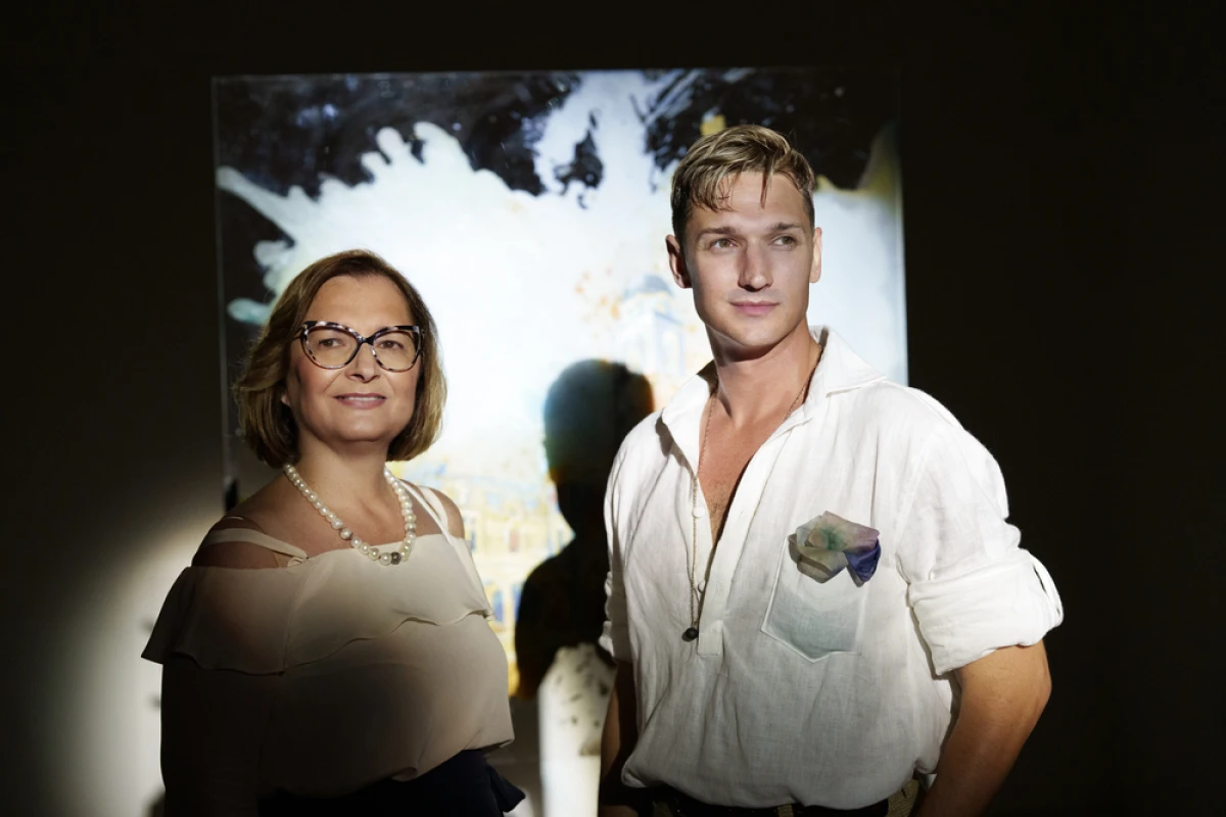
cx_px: 613
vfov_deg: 16.1
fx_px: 2894
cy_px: 408
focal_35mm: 85
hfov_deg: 23.9
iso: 4000
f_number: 2.8
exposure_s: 1/800
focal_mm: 85
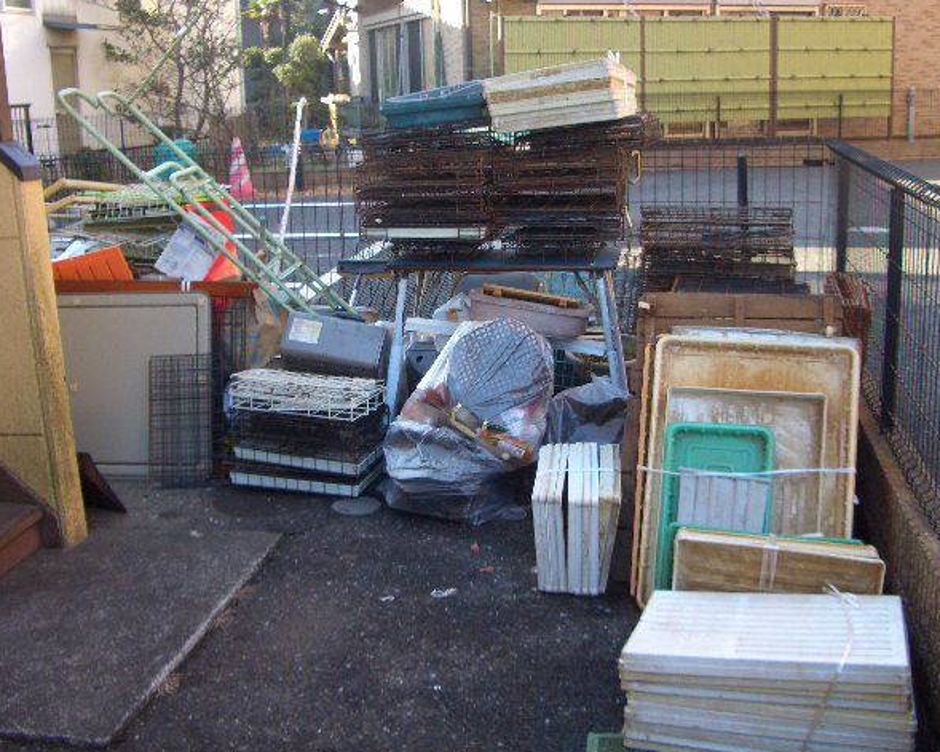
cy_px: 378
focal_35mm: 52
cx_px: 495
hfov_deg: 36.0
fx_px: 1446
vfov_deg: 29.1
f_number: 3.1
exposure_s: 1/80
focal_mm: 8.2
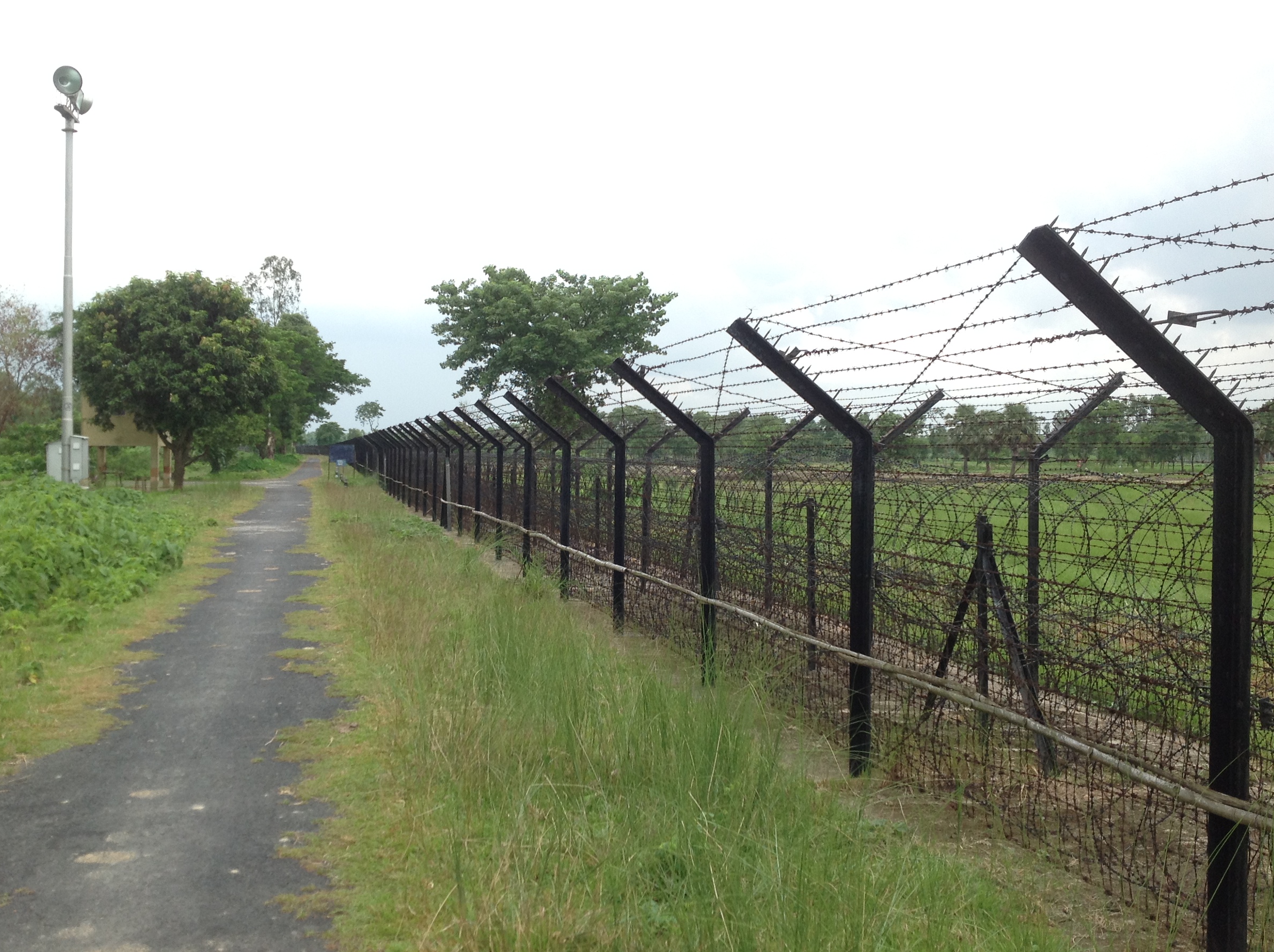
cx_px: 676
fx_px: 1397
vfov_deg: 37.6
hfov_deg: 49.0
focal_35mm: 38
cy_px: 436
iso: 50
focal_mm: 4.28
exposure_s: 1/975
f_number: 2.4
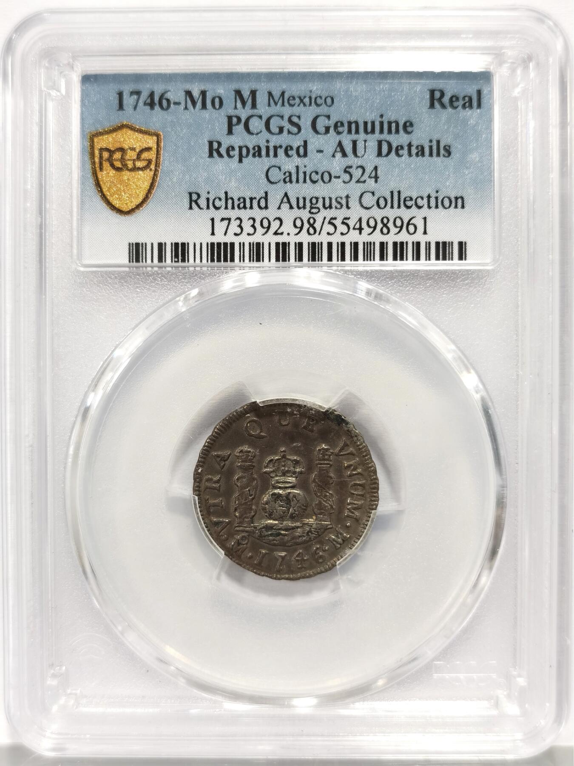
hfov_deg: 27.0
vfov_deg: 35.5
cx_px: 287
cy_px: 383
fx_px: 1194
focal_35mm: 54
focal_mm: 5.56
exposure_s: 1/100
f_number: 16
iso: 160
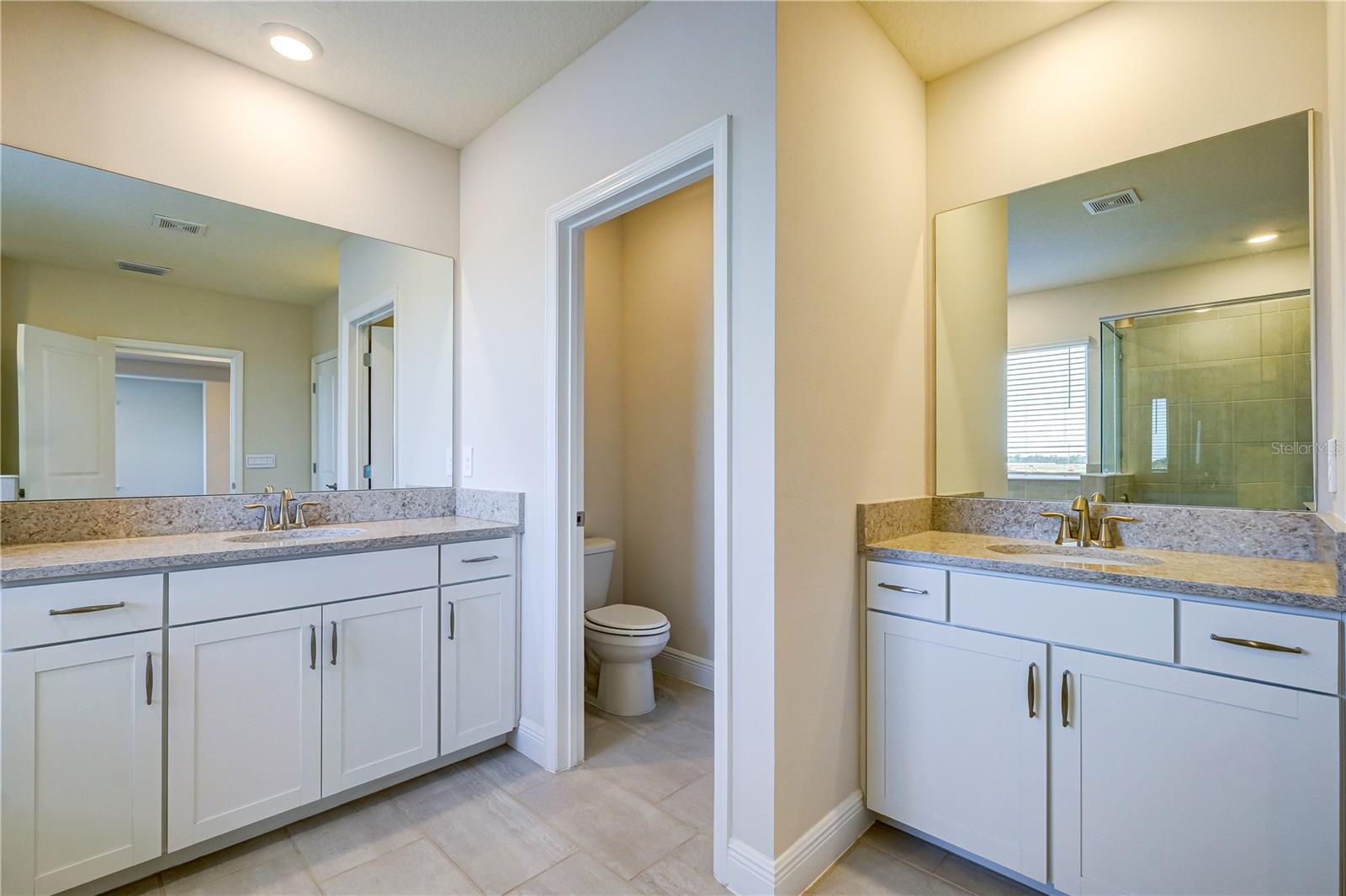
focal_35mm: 15
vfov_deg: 77.3
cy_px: 448
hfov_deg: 100.4
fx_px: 561
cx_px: 673
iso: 400
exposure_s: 1/10
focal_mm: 10
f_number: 11
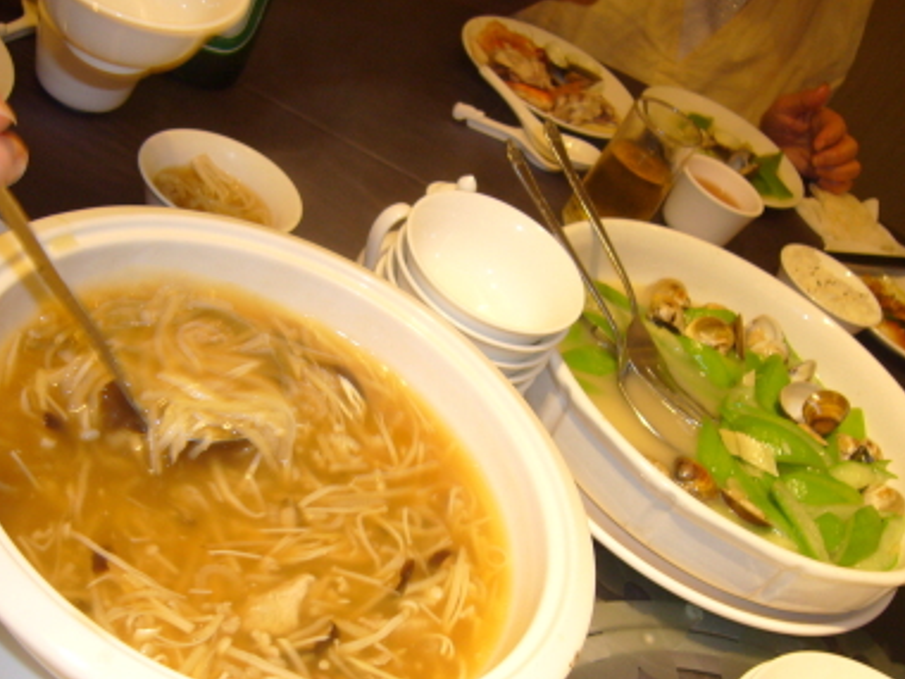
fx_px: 1203
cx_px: 398
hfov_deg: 41.2
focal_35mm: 46
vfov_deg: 31.3
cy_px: 437
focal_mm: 5.8
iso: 100
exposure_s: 1/20
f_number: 2.8
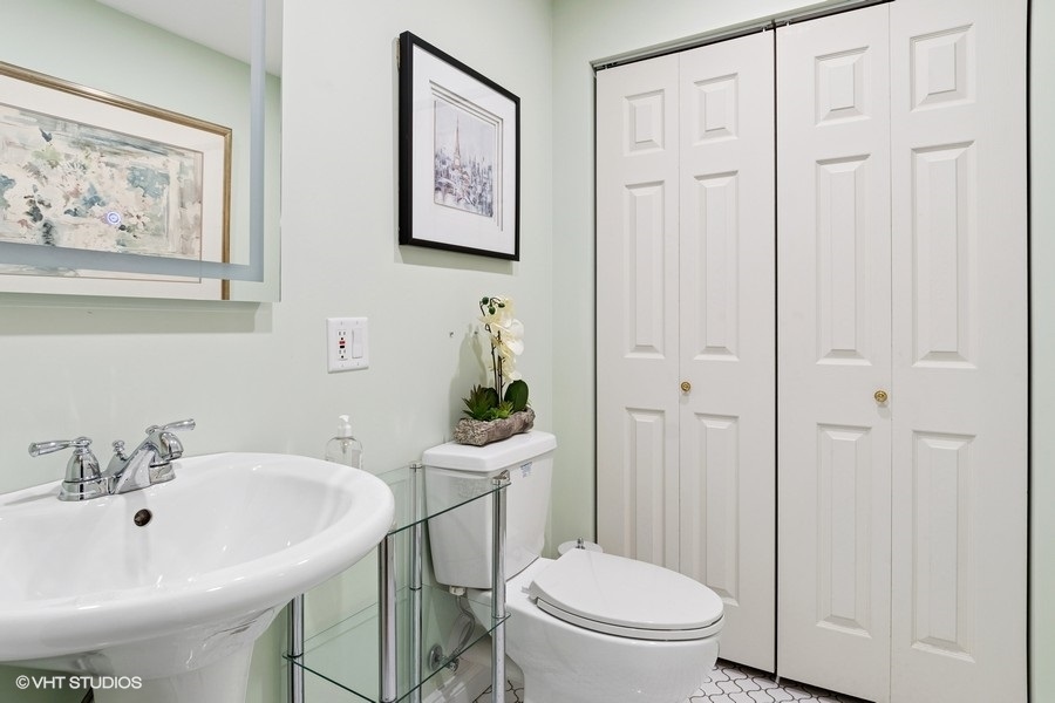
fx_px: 527
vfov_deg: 67.4
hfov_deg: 90.0
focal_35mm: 18
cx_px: 528
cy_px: 352
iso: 200
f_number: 8
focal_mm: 12
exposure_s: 1/8
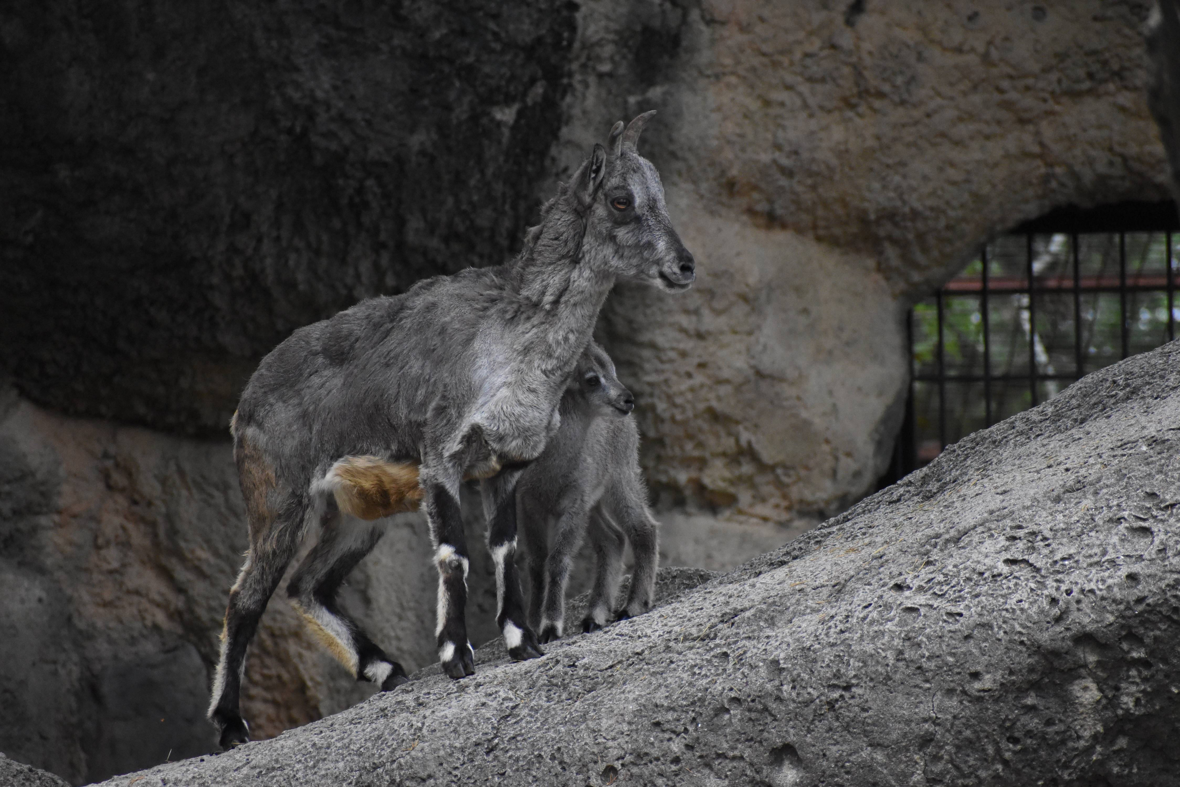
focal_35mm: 450
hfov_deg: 4.6
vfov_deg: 3.1
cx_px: 590
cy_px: 394
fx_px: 14753
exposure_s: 1/2000
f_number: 6.3
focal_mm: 300
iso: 3200
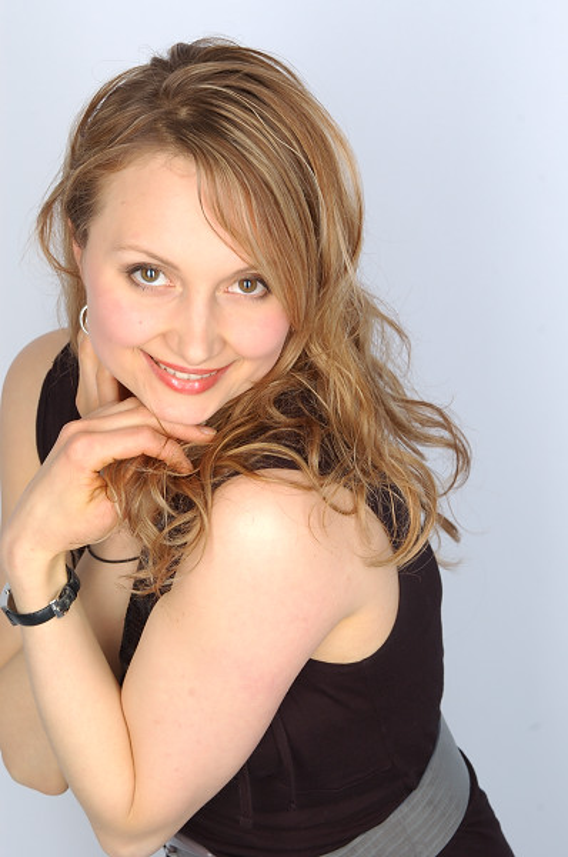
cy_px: 428
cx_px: 284
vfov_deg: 20.6
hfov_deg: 13.8
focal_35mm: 99
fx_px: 2351
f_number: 9
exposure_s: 1/200
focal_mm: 66
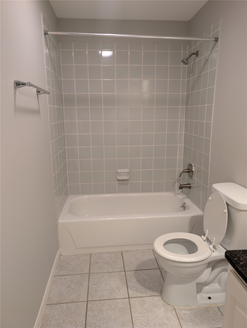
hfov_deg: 56.9
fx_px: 228
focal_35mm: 24
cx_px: 124
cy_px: 164
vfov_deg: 71.5
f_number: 1.68
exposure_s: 1/15
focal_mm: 6.9
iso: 65
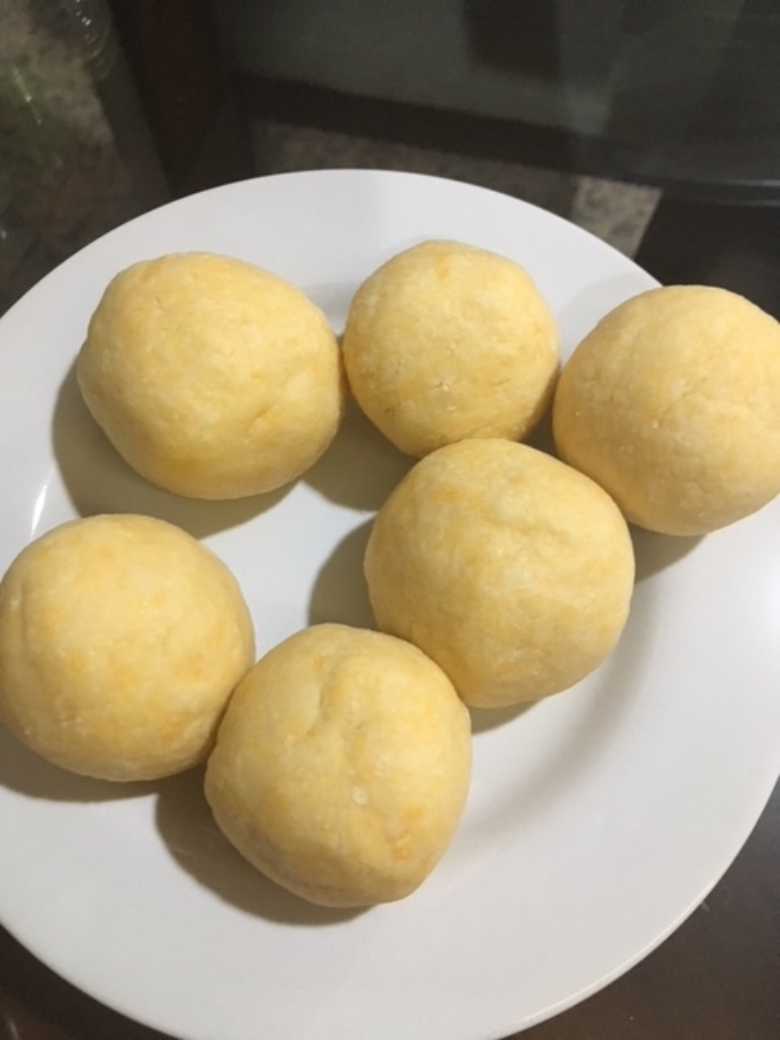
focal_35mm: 29
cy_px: 520
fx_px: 871
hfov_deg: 48.2
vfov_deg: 61.7
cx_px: 390
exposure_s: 1/17
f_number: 2.2
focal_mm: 4.15
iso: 200
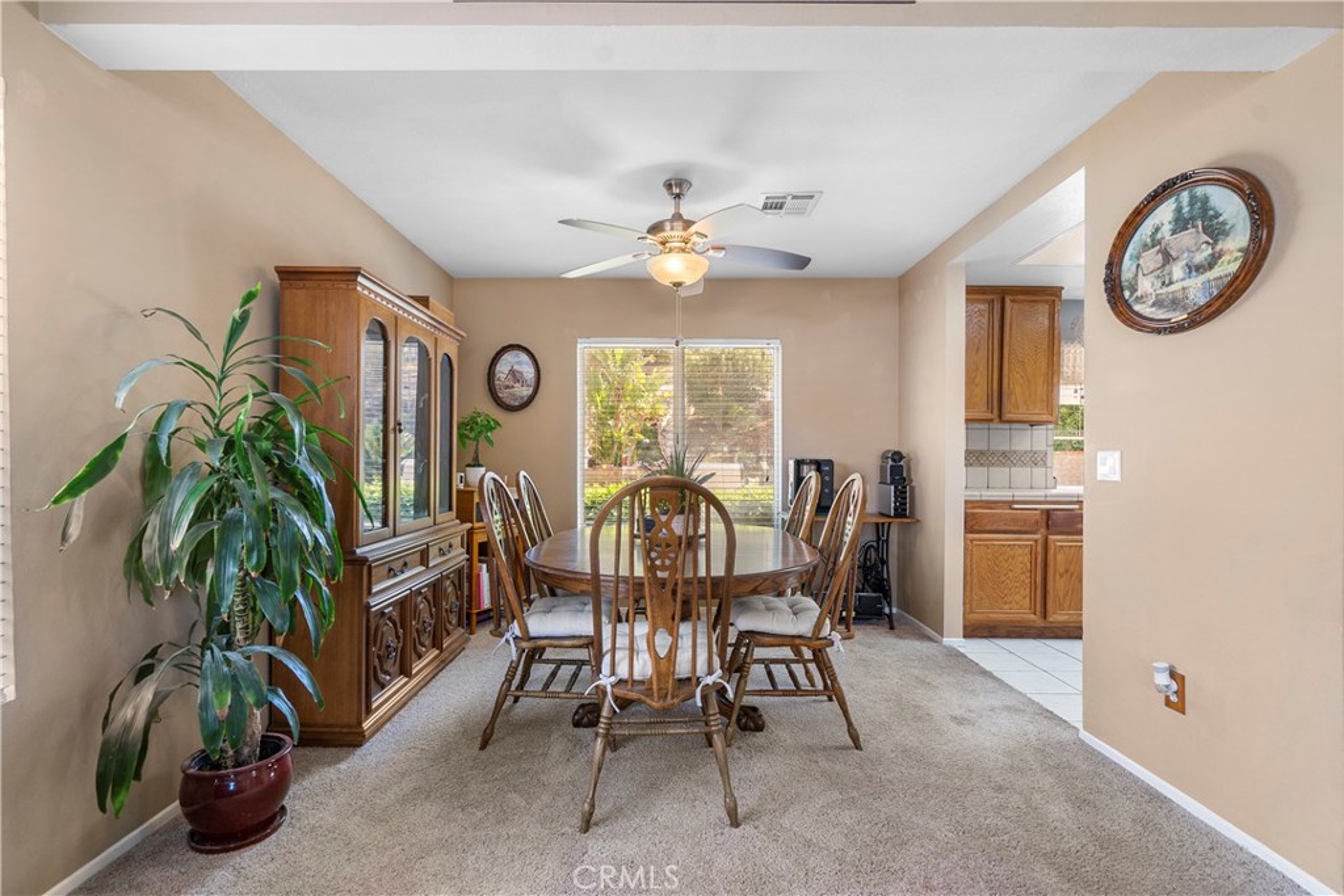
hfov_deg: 96.7
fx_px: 597
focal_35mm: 16
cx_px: 672
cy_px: 448
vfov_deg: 73.8
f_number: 6.3
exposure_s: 1/10
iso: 250
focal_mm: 16
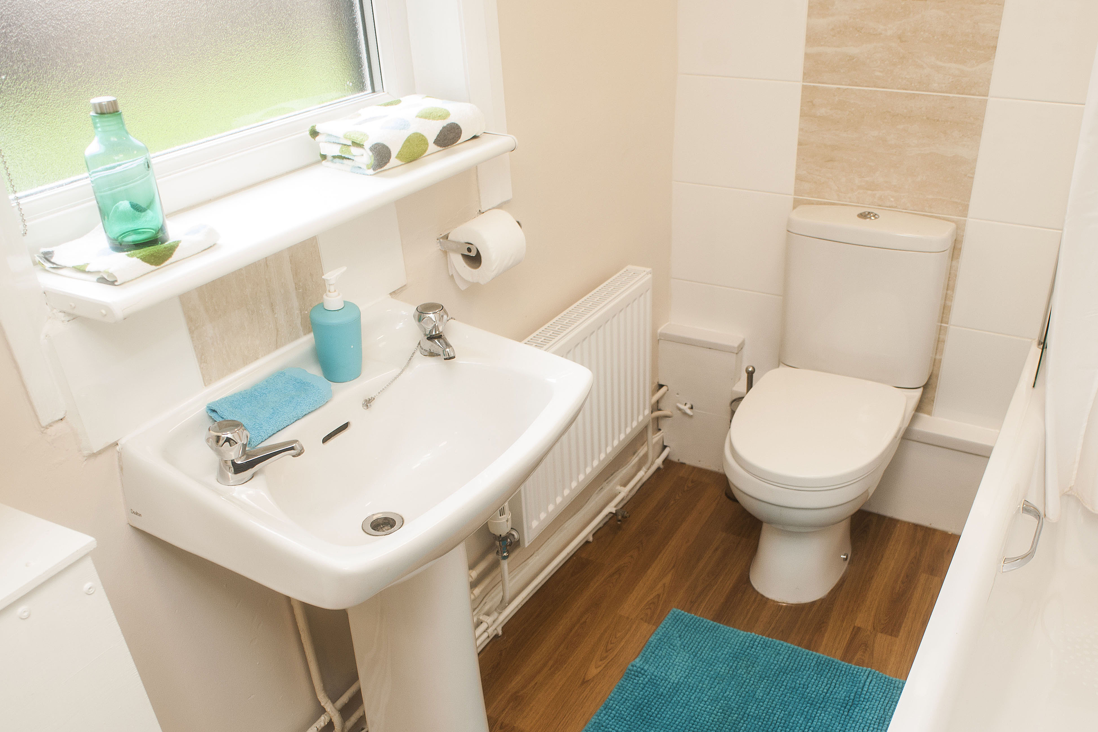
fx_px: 945
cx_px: 592
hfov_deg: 60.2
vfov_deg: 41.3
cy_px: 531
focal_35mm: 31
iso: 400
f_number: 4
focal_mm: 20
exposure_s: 1/50
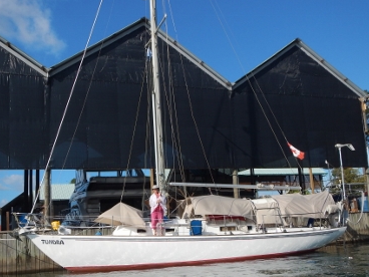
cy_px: 164
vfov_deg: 37.6
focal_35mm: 38
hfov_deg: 48.9
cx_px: 167
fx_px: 405
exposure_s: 1/1500
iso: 125
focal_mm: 5
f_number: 3.9
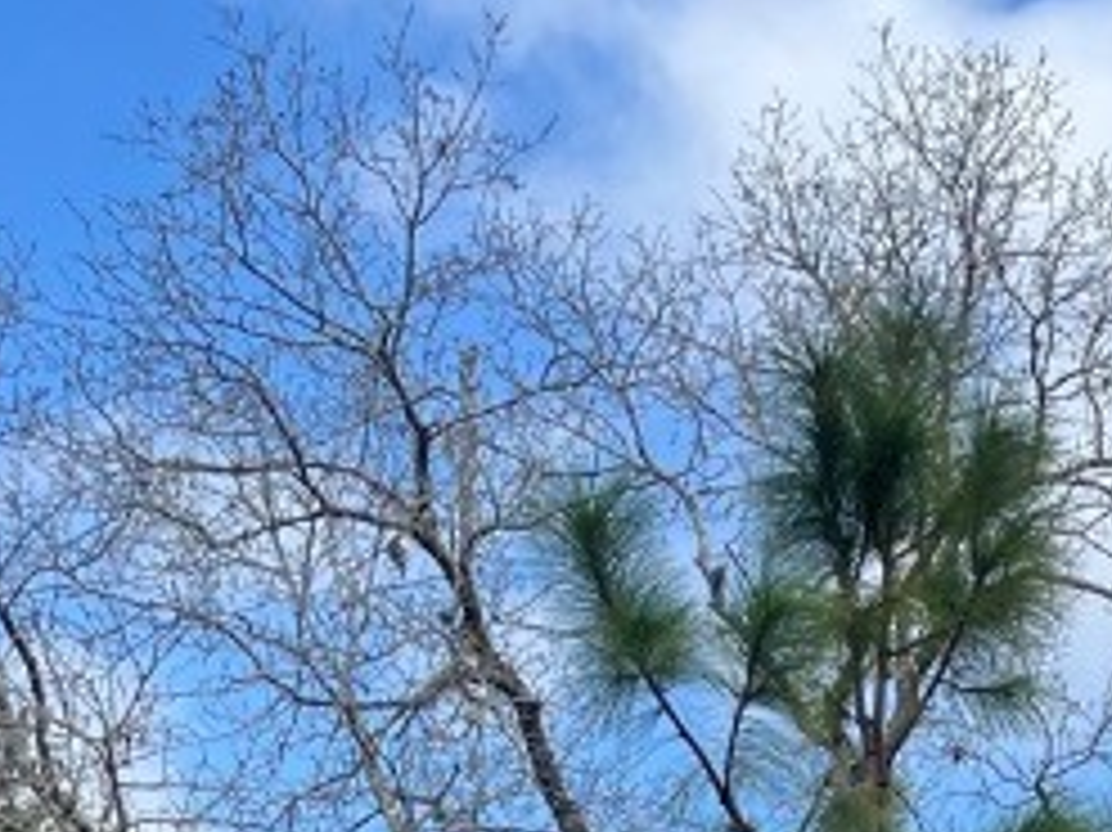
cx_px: 1089
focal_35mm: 108
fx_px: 3468
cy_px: 1579
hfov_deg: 17.8
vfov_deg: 12.3
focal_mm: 5.1
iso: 50
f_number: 1.6
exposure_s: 1/2463
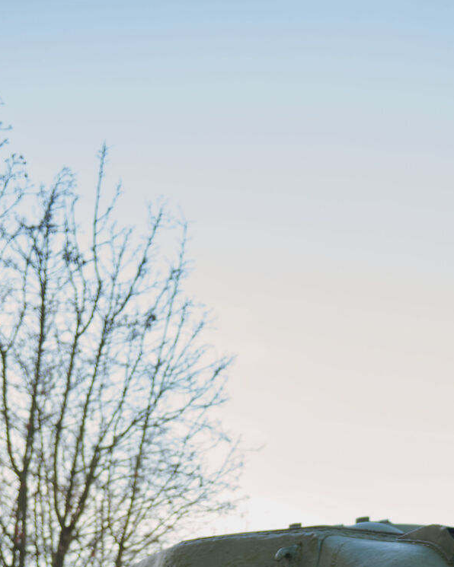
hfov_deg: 13.3
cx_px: 393
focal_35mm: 115
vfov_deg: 15.2
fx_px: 1932
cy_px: 912
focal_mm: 38
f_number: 3.5
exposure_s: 1/200
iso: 160
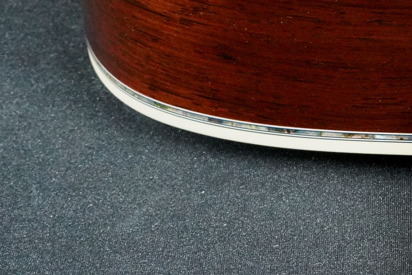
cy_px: -4
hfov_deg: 13.1
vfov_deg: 9.1
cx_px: 549
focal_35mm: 150
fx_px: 1721
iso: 5000
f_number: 11
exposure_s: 1/60
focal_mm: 35
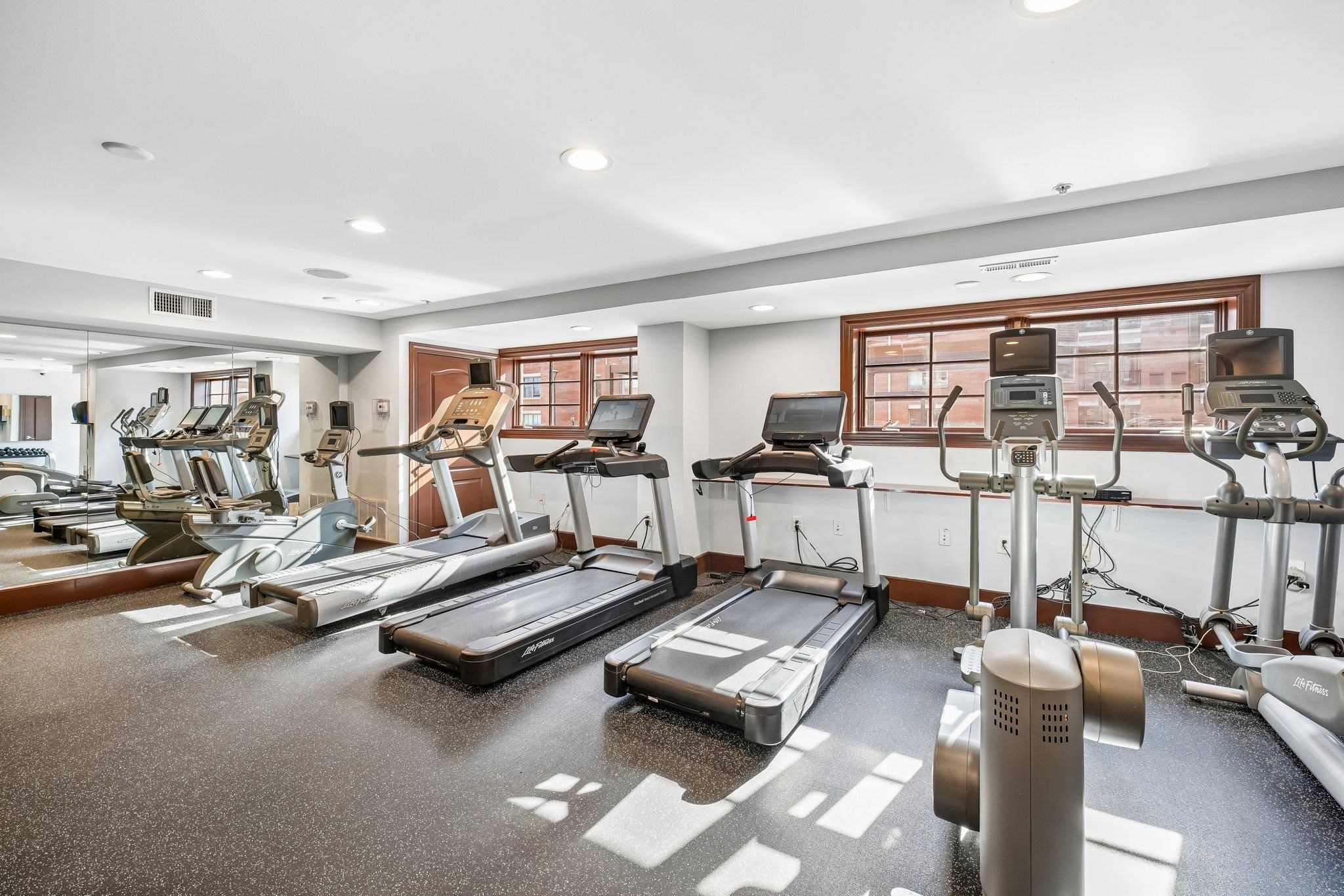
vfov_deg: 81.2
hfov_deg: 104.3
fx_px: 523
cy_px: 448
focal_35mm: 14
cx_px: 672
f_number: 8
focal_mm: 14
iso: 500
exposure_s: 1/4
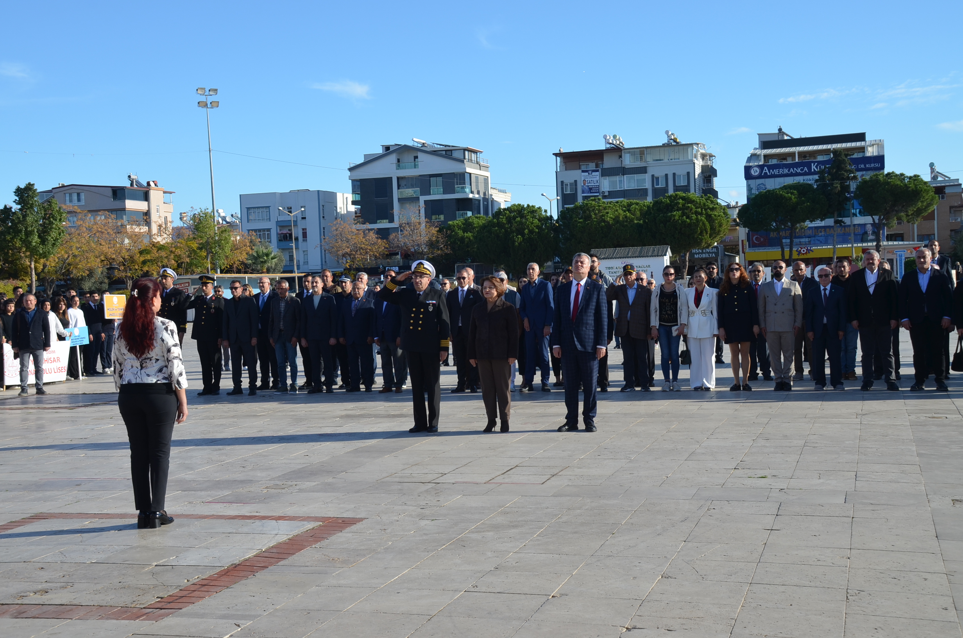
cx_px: 482
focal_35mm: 46
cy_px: 319
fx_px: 1241
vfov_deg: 28.8
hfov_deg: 42.4
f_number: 8
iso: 180
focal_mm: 31
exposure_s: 1/250
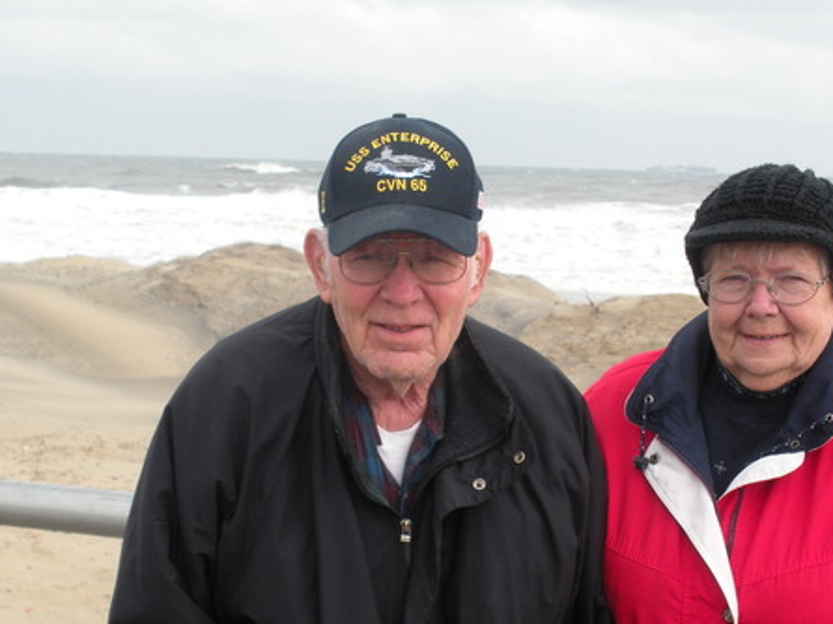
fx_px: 2141
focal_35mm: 89
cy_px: 428
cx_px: 450
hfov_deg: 22.0
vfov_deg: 16.5
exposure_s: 1/233
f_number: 4.6
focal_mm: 11.2
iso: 64
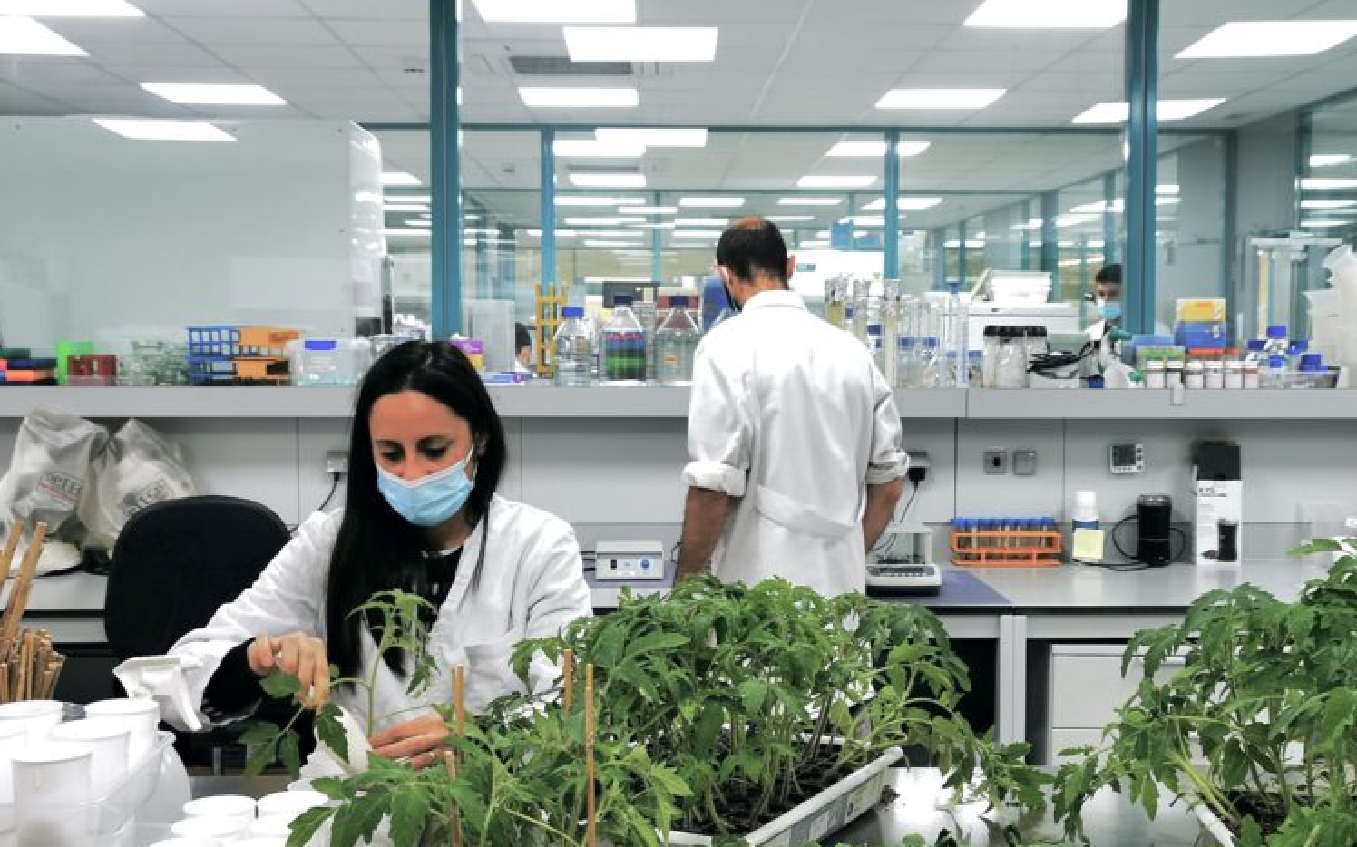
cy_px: 446
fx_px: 1664
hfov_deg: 44.4
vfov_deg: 28.6
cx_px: 704
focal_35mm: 45
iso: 100
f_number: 1.6
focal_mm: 5.56
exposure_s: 1/100
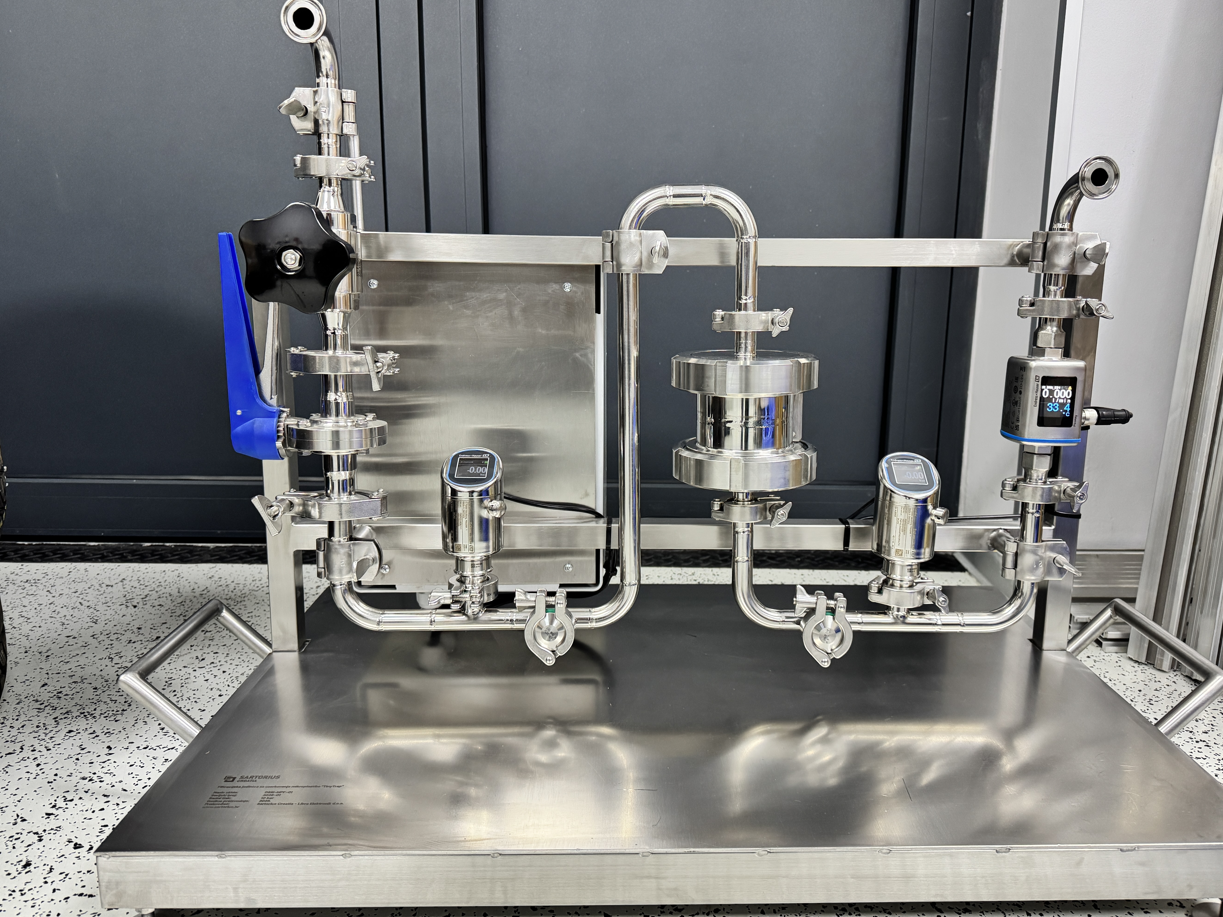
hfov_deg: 67.3
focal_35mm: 26
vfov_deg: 53.0
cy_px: 440
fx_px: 919
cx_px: 647
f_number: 1.78
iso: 320
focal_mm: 6.76
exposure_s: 1/50
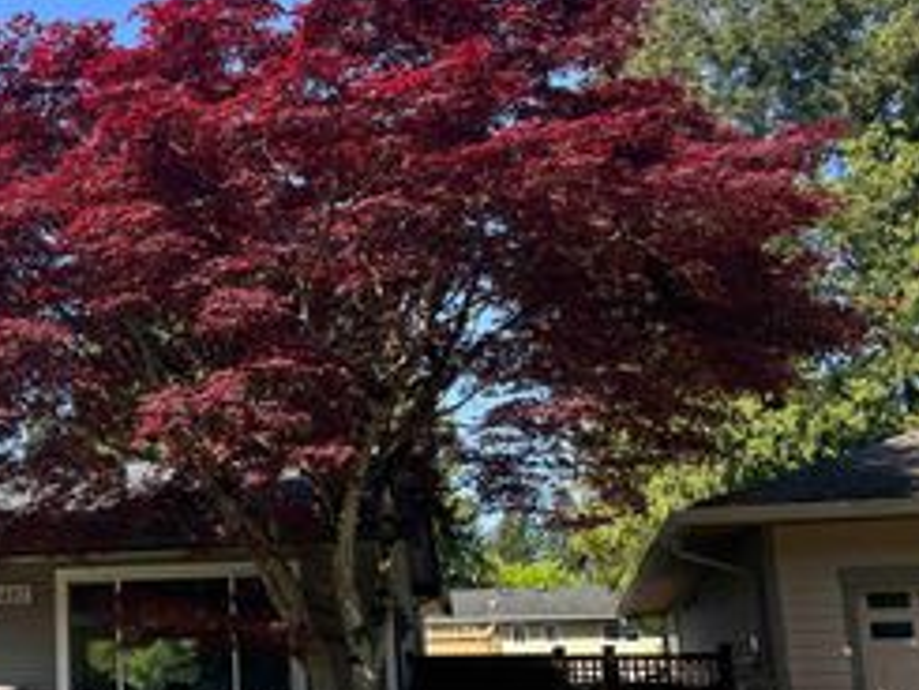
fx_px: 1408
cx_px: -11
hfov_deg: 33.0
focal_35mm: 53
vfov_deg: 27.4
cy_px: 459
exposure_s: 1/1721
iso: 50
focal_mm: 5.1
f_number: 1.6
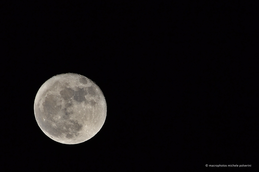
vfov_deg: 3.1
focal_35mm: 450
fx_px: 3237
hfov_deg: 4.6
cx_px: 130
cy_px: 86
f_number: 10
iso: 100
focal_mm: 300
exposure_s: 1/100
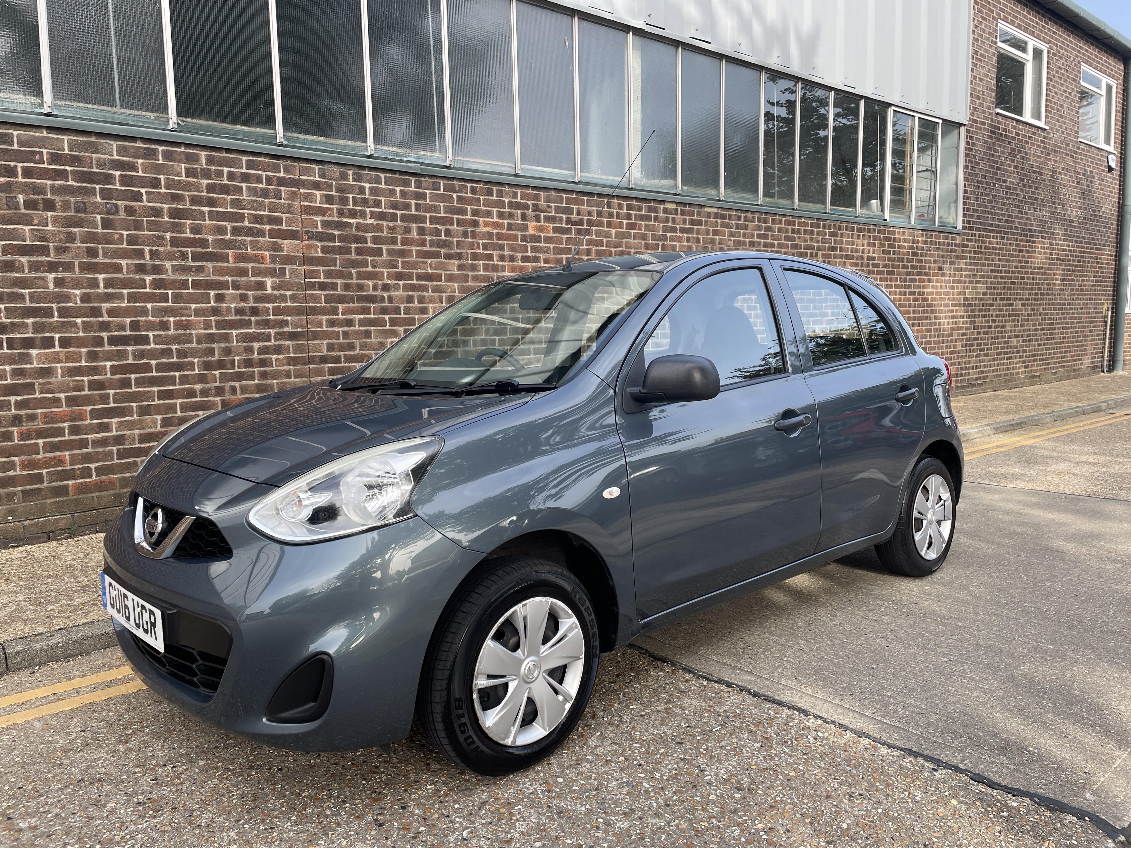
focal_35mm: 26
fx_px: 849
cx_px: 566
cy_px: 424
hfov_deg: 67.3
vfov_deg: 53.1
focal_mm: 4.2
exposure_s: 1/626
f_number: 1.6
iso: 32
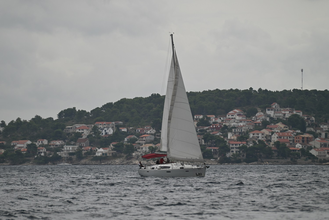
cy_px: 110
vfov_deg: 4.6
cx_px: 164
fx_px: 2742
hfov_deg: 6.9
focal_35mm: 300
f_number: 5.6
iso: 180
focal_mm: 300
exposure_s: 1/1000
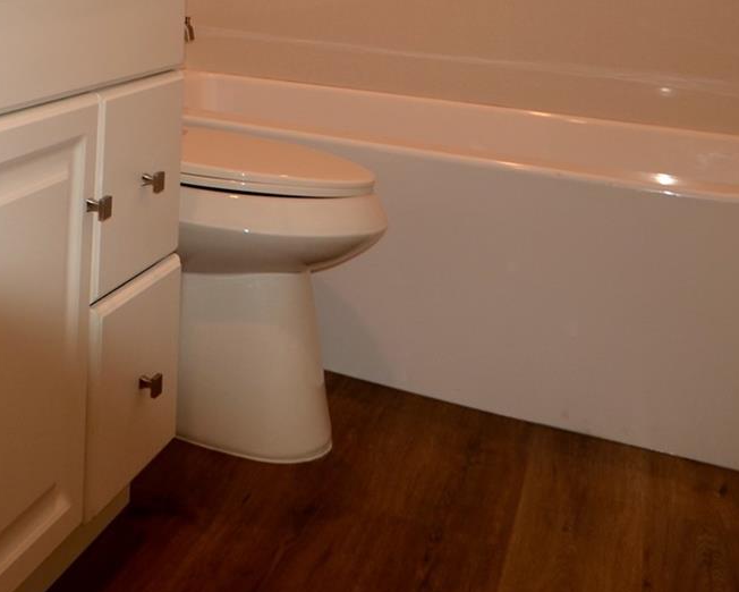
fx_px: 1110
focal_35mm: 51
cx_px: -84
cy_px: -139
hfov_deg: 32.2
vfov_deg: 26.2
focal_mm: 11.5
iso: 100
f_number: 3.5
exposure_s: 1/60
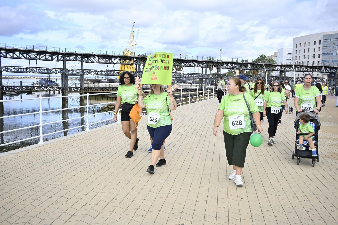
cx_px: 169
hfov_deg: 56.2
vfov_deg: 39.1
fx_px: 317
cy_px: 112
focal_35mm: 34
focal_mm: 22.5
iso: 320
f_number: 5
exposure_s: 1/1250
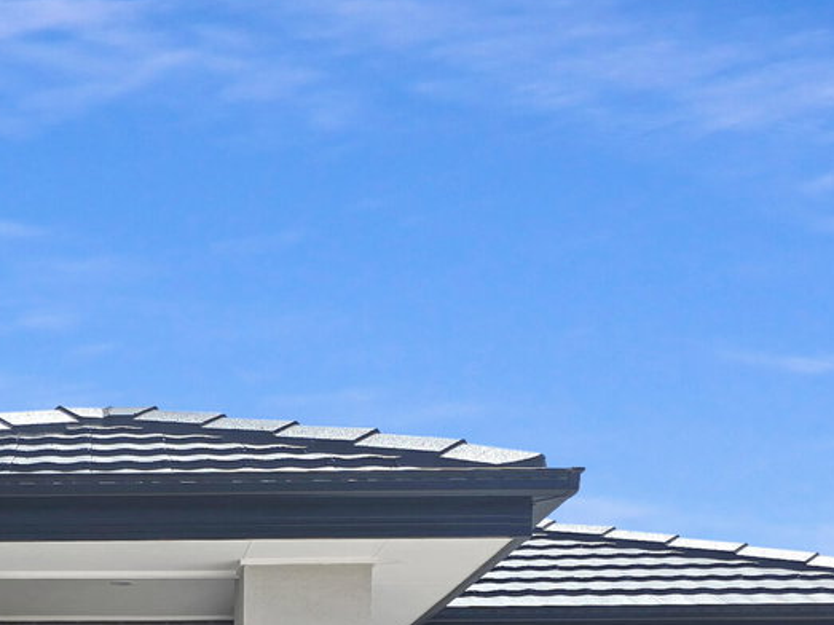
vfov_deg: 20.2
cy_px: 827
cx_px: 22
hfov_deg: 27.9
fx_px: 1590
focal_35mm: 66
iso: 12
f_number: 1.7
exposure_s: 1/1332
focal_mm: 6.3
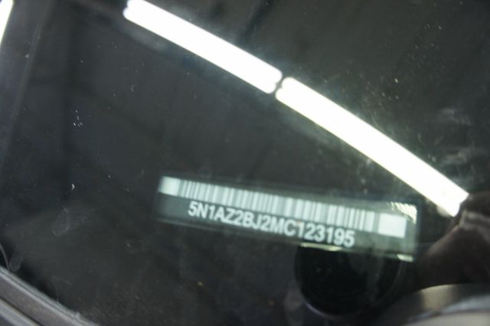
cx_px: 245
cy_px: 163
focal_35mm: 27
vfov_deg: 47.9
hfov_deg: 67.4
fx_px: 367
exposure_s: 1/30
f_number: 3.5
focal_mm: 18
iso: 640
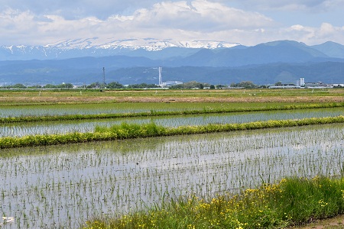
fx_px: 1118
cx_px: 172
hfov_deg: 17.5
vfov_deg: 11.7
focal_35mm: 117
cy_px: 114
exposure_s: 1/500
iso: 360
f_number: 11
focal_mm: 78
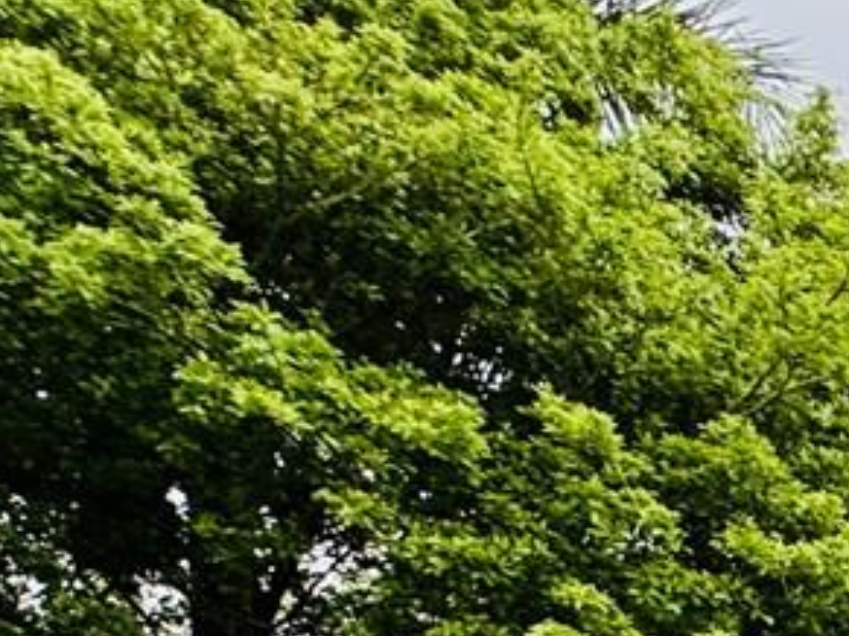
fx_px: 1888
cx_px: 2118
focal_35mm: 77
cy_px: 1450
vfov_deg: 14.2
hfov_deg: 14.4
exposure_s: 1/147
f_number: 2.2
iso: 40
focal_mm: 2.22
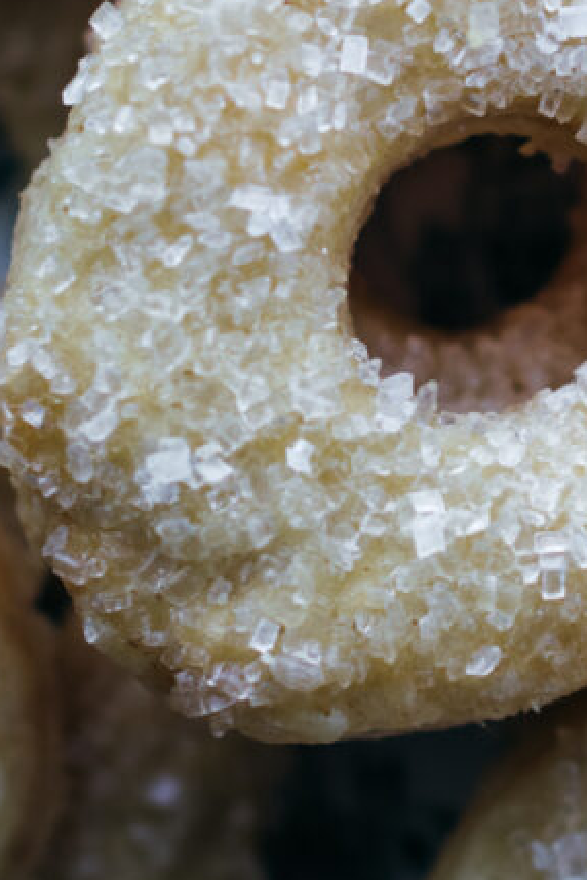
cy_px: 297
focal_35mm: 124
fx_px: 3033
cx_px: 499
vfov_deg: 16.5
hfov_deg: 11.0
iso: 200
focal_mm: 25
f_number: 2
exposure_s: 1/80
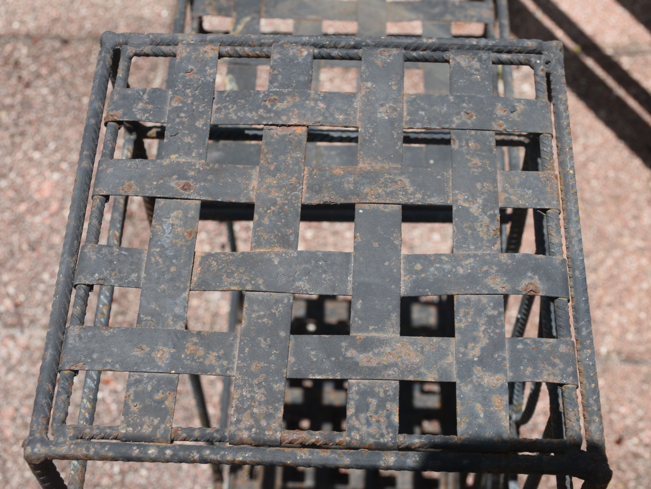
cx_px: 312
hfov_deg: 30.7
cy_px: 243
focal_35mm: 63
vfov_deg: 23.3
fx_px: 1185
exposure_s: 1/200
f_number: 9
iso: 100
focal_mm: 38
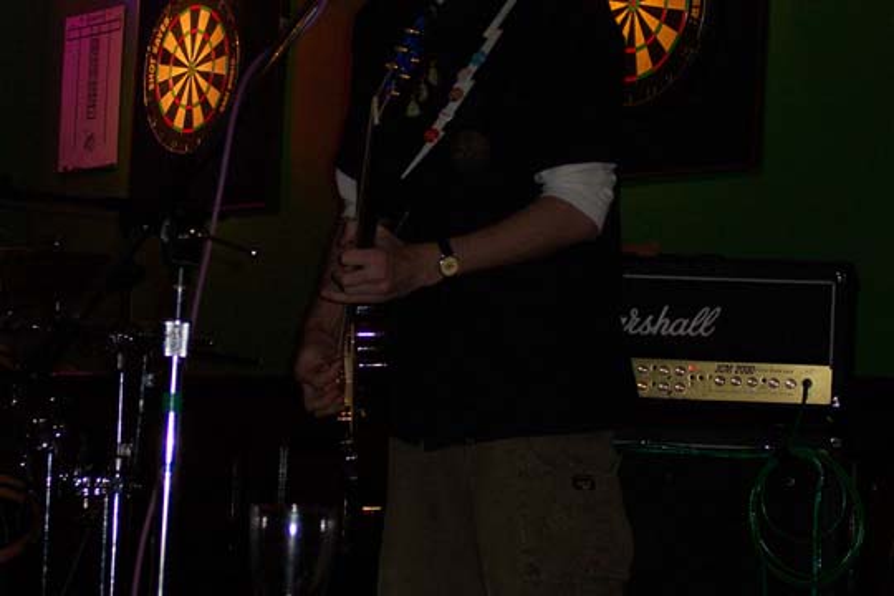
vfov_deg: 12.0
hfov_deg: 17.9
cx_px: 447
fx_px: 2831
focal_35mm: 114
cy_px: 298
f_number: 4.8
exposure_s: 1/90
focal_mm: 24
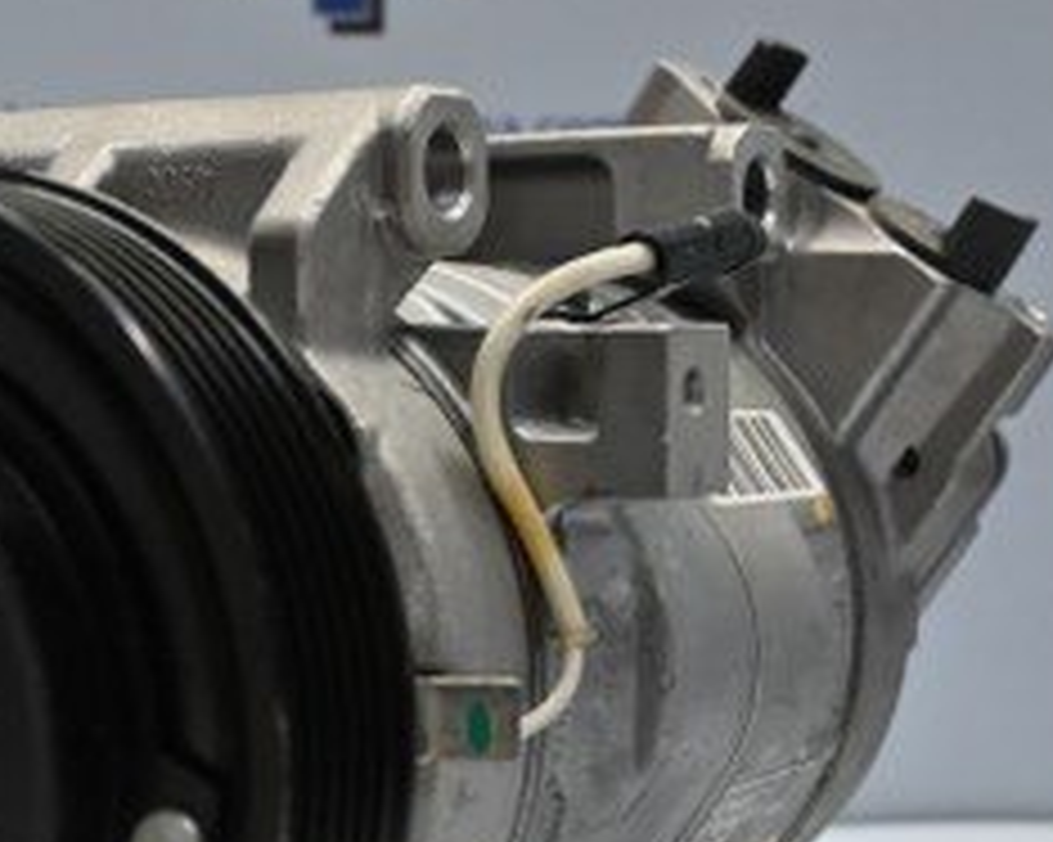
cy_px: 581
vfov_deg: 17.0
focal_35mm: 90
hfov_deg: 21.1
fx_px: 2810
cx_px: 310
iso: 800
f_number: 4.2
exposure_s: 1/125
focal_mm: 25
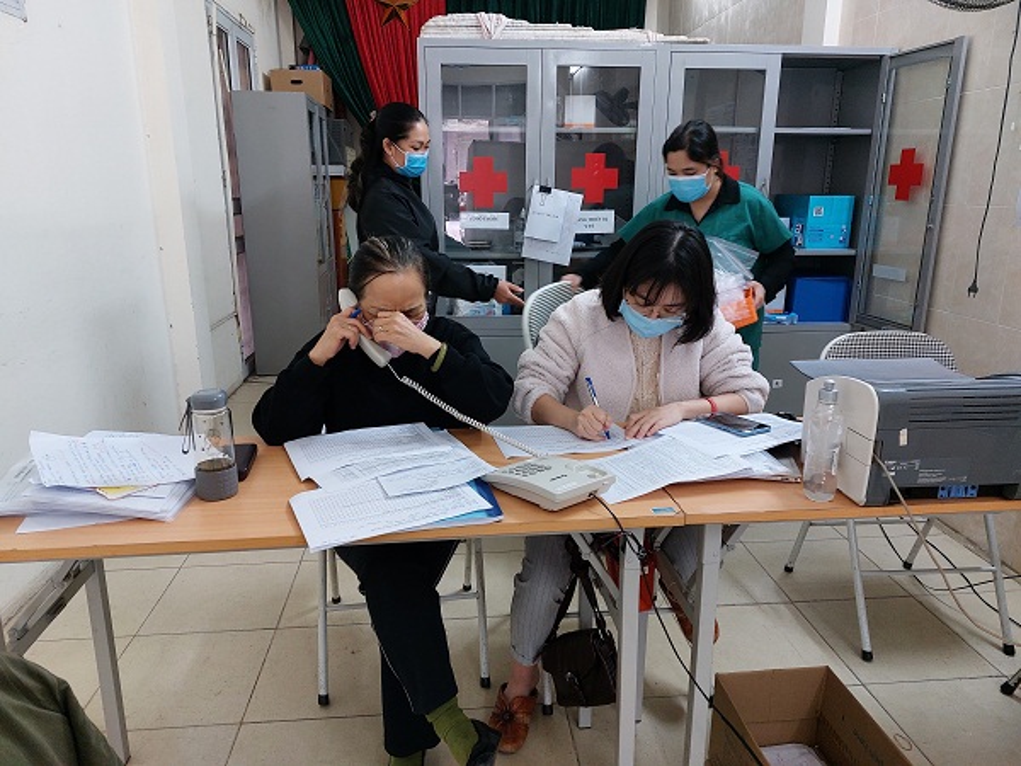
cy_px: 383
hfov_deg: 71.6
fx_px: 708
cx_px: 510
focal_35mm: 24
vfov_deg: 56.8
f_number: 1.8
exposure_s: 1/50
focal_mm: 5.23
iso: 320
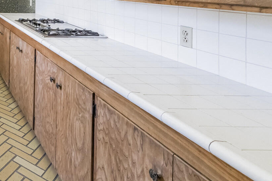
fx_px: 227
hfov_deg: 42.7
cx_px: -48
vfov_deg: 38.4
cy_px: -2
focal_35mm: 30
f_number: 7.1
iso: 1600
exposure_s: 1/125
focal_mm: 12
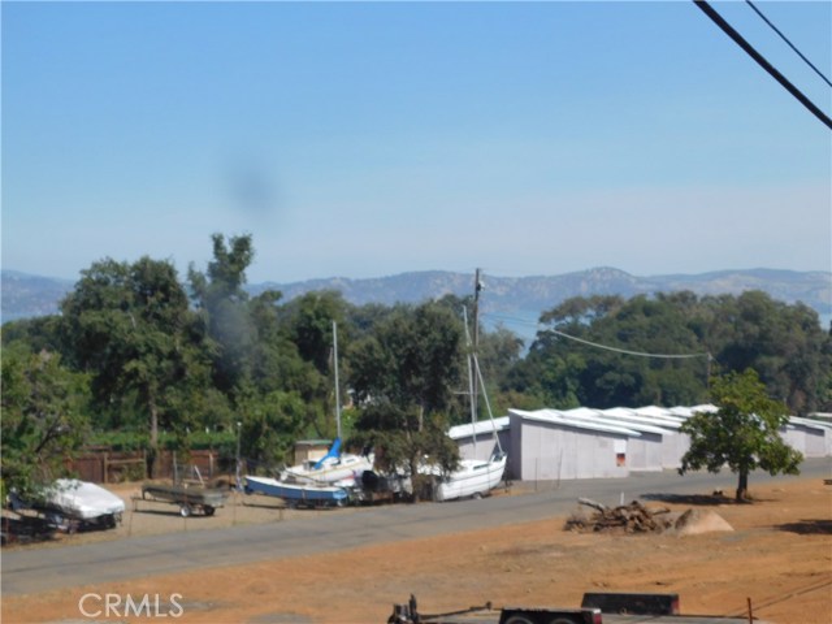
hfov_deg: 42.1
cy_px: 312
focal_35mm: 45
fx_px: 1082
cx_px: 416
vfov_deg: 32.2
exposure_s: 1/1250
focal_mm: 8
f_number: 3.7
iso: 125
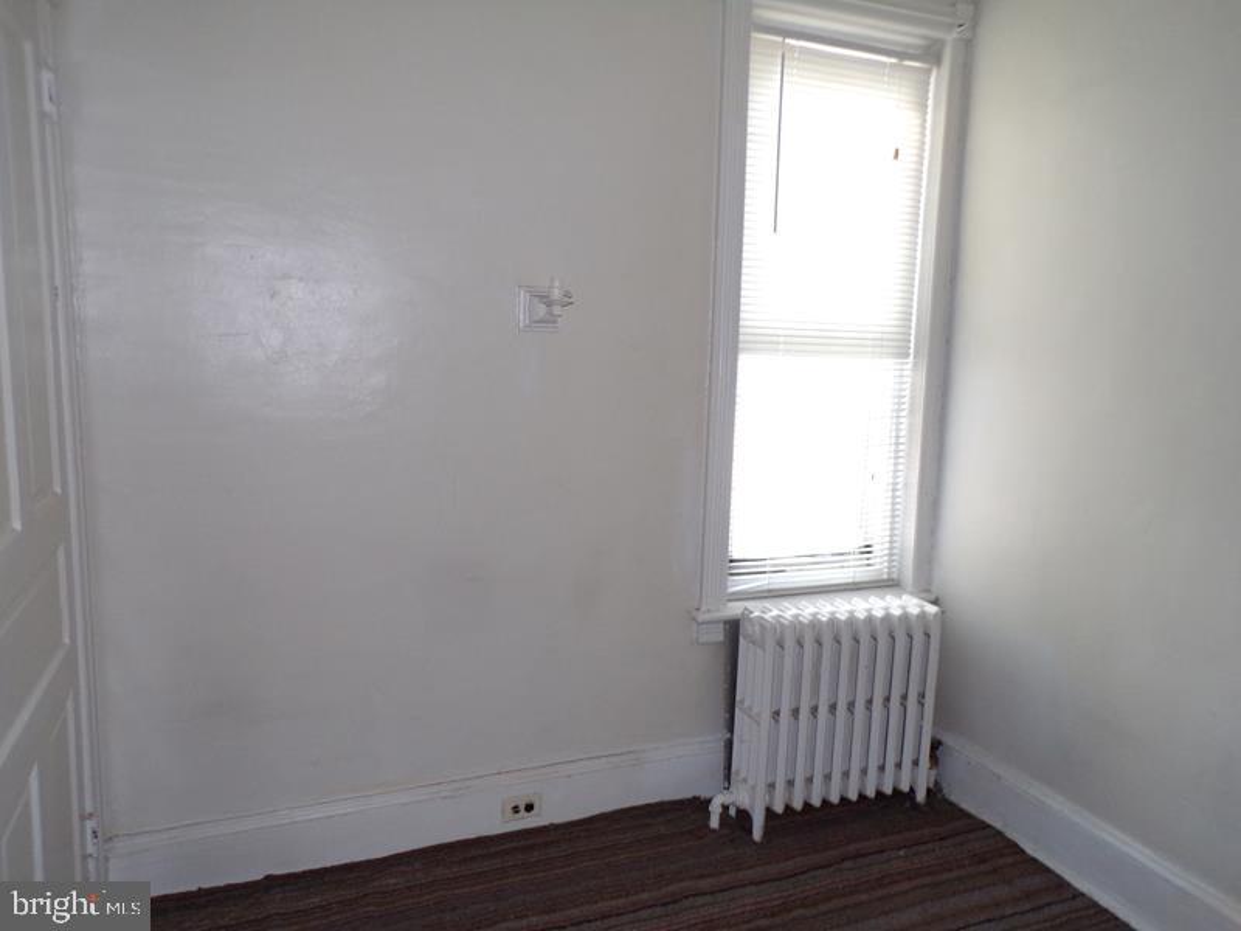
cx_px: 620
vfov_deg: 56.8
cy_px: 466
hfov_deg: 71.6
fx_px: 860
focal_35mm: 24
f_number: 3
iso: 200
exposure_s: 1/34
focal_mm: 4.3
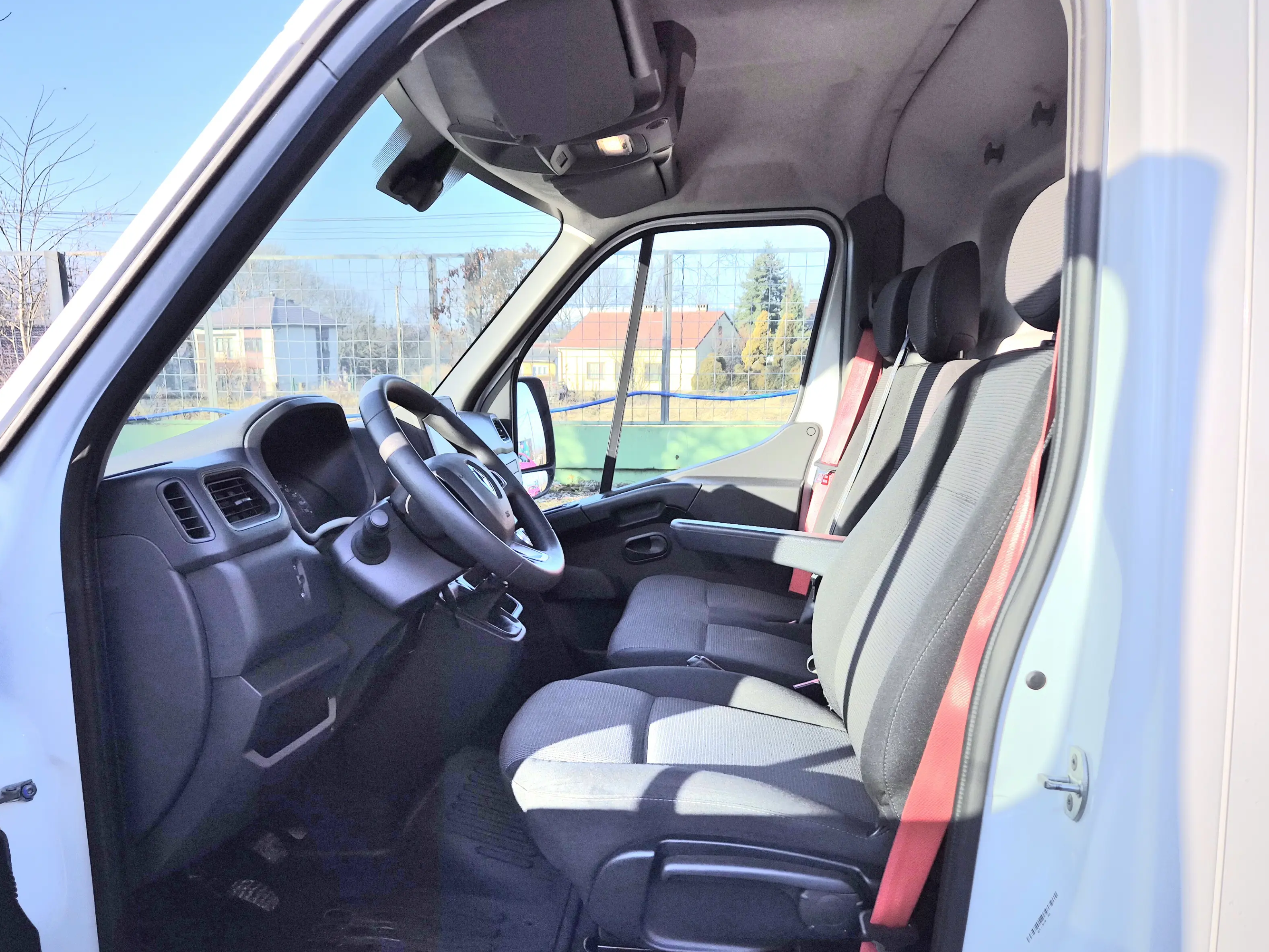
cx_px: 589
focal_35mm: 28
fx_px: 1027
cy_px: 571
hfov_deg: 63.4
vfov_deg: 49.4
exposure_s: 1/1250
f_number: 1.8
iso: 25
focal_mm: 5.4
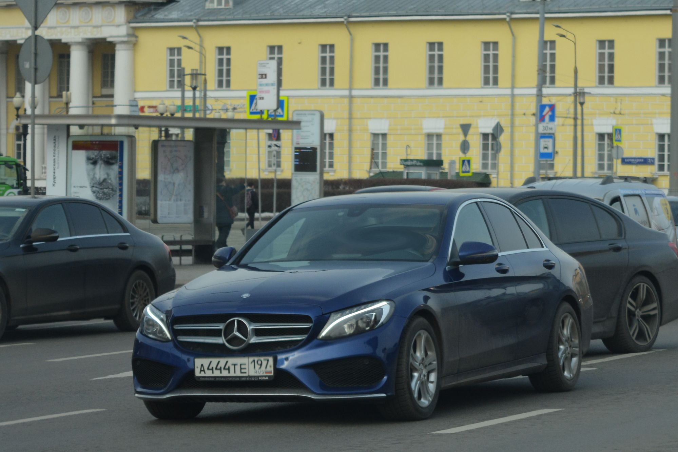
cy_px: 226
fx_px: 1554
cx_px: 339
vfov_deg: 16.6
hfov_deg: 24.6
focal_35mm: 82
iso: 400
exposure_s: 1/1250
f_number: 5.6
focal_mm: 55
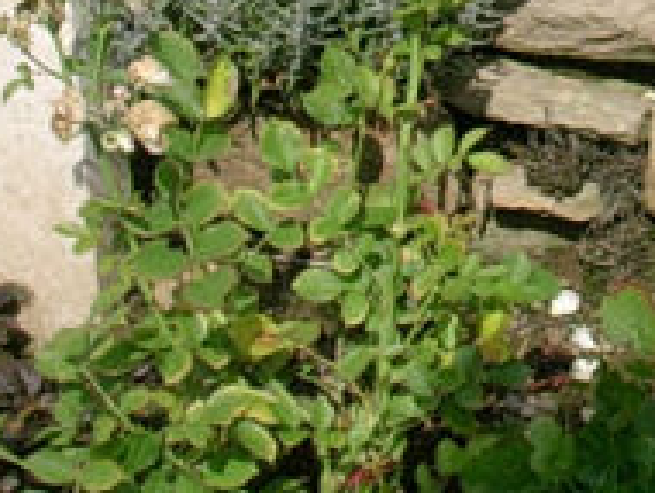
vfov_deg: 10.2
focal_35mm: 142
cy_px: -193
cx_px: 710
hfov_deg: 13.6
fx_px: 2690
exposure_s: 1/456
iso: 70
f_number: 5.8
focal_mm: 6.7
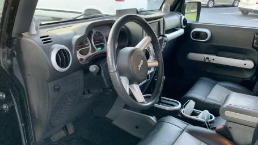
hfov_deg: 56.6
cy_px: 93
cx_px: 138
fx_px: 239
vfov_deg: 33.5
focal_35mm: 35
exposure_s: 1/40
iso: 320
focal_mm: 3
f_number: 1.8
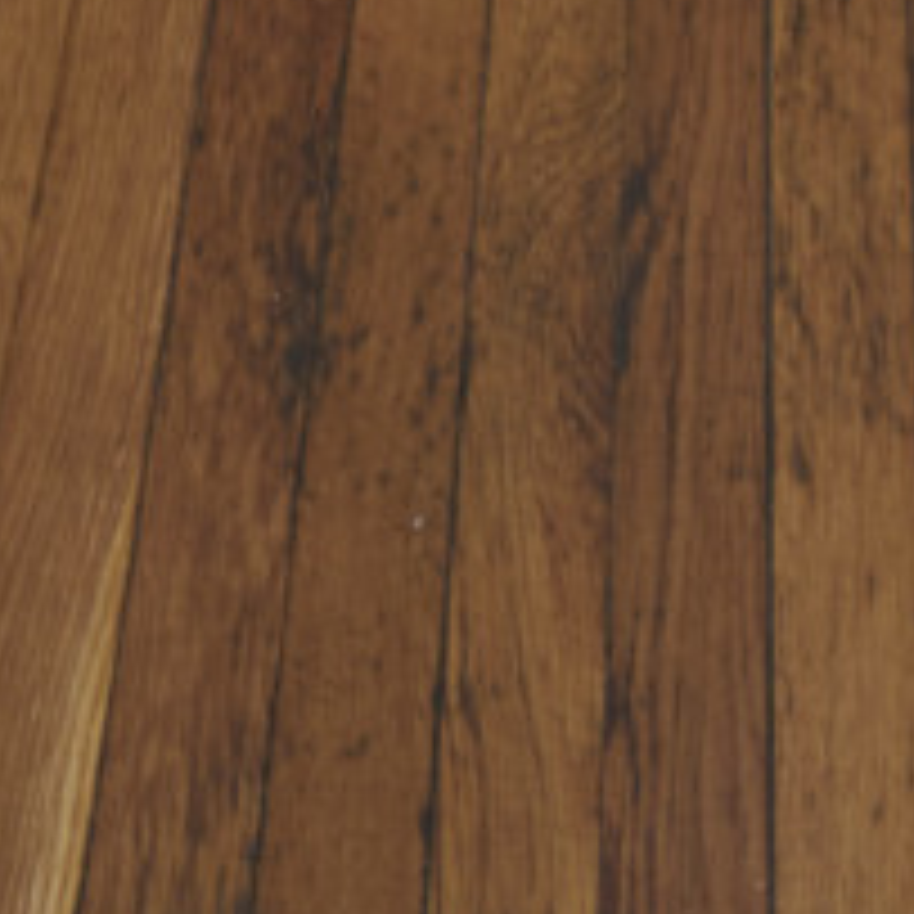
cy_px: -1333
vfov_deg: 11.7
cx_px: 1009
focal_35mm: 120
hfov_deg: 14.2
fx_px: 3585
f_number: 11
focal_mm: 14
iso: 250
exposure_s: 1/8
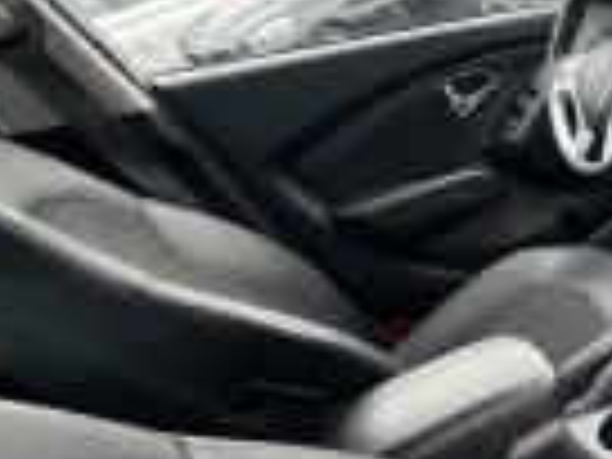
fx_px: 654
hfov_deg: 35.3
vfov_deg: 37.2
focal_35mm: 37
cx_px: 788
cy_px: 374
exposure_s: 1/99
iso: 250
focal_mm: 2.22
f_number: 2.2
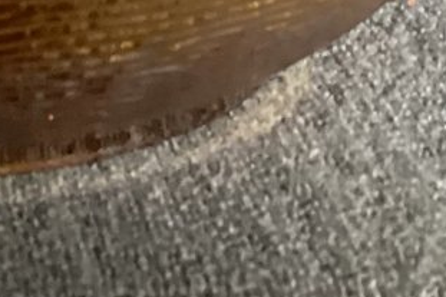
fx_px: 1944
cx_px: -194
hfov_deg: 12.5
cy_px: -359
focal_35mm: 157
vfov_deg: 8.2
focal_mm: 3.3
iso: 400
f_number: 2.4
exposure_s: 1/30
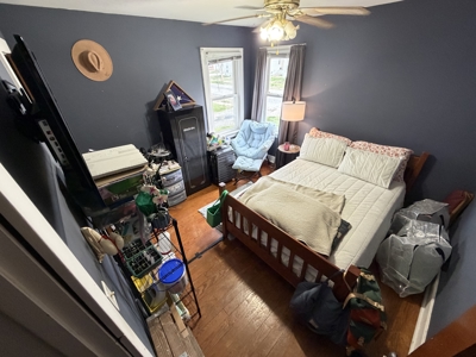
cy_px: 178
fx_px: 193
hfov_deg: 102.1
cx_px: 238
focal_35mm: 14
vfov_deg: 85.7
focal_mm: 2.22
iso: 400
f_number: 2.2
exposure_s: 1/60
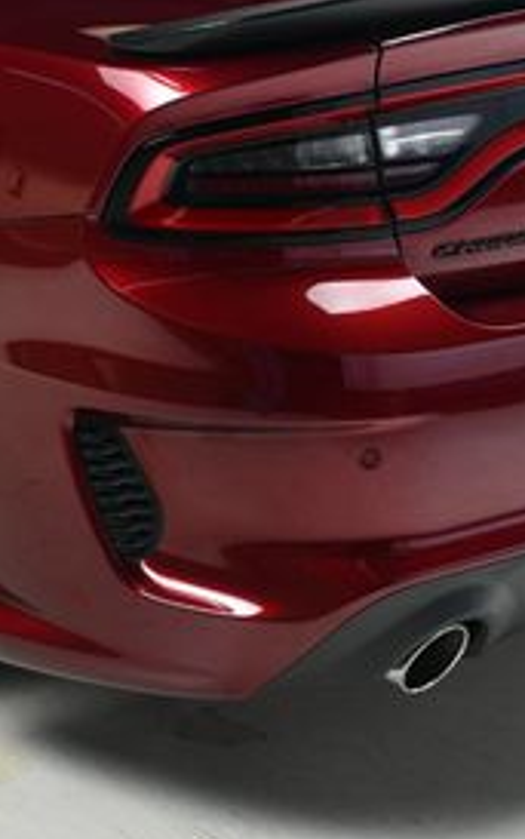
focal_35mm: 86
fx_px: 1966
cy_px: 206
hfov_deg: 15.0
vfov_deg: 23.8
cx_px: 46
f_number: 11
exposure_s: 1/160
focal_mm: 24
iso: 100
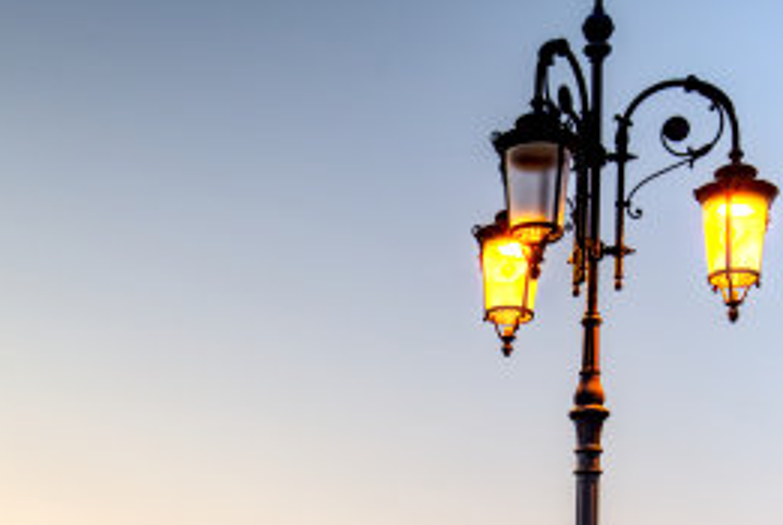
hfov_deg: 24.7
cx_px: 357
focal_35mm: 82
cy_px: 608
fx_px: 1787
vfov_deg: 16.1
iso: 200
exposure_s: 1/25
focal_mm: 35
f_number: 8
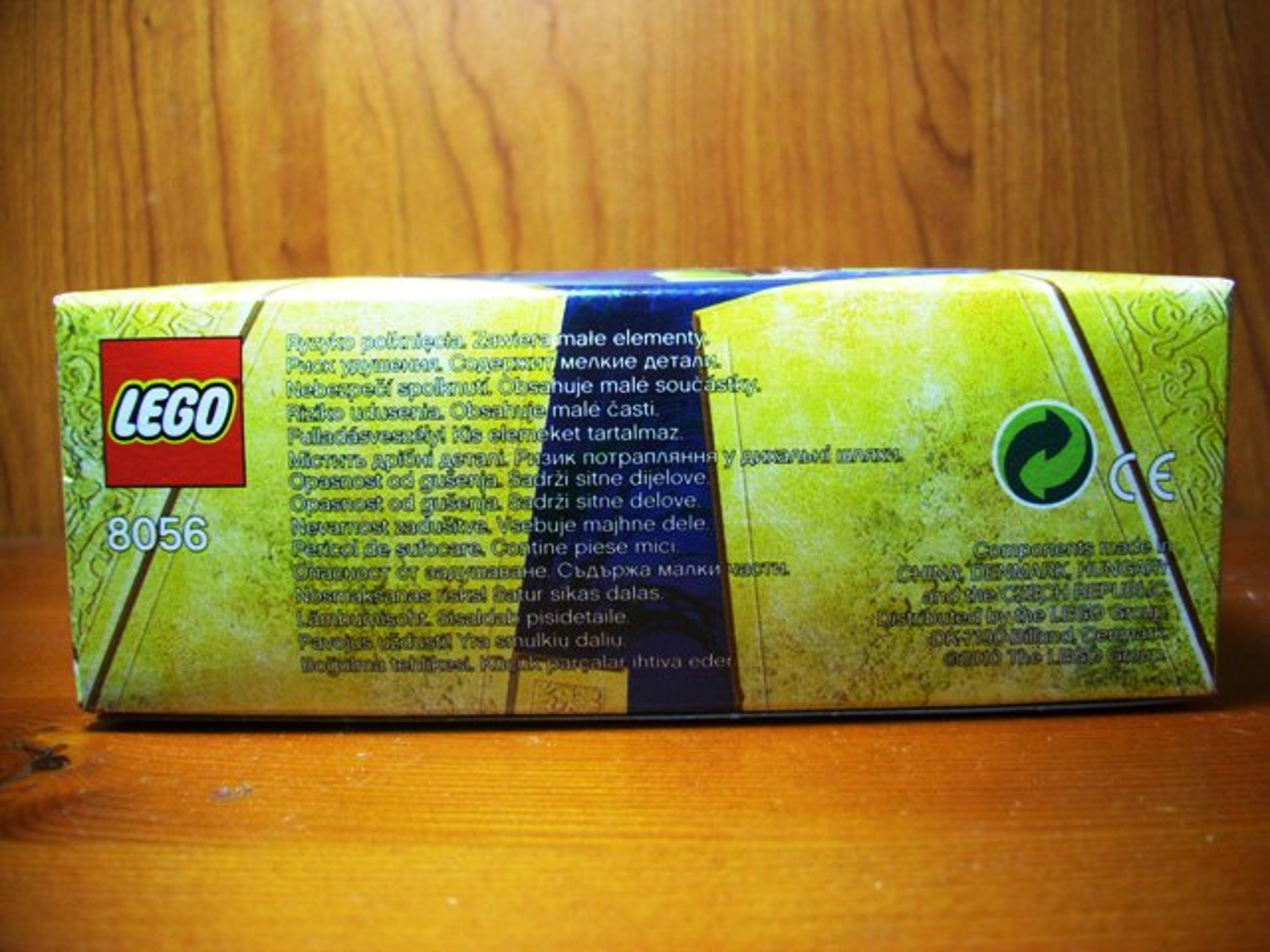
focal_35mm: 32
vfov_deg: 44.2
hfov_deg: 56.8
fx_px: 1174
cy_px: 476
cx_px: 635
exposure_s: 1/30
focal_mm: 5.7
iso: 125
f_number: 2.9
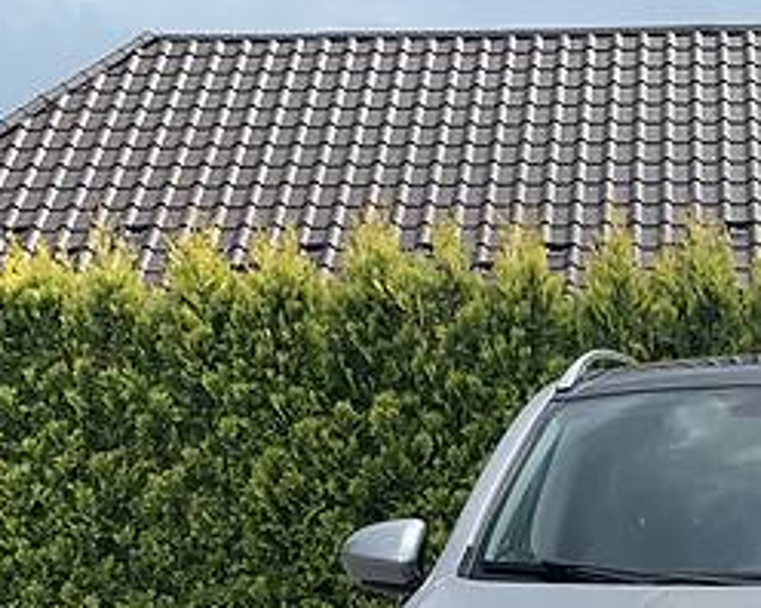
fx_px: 1845
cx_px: 743
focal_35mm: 82
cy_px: 801
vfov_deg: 17.5
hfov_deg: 22.5
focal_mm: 4.2
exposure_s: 1/1513
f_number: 1.8
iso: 25
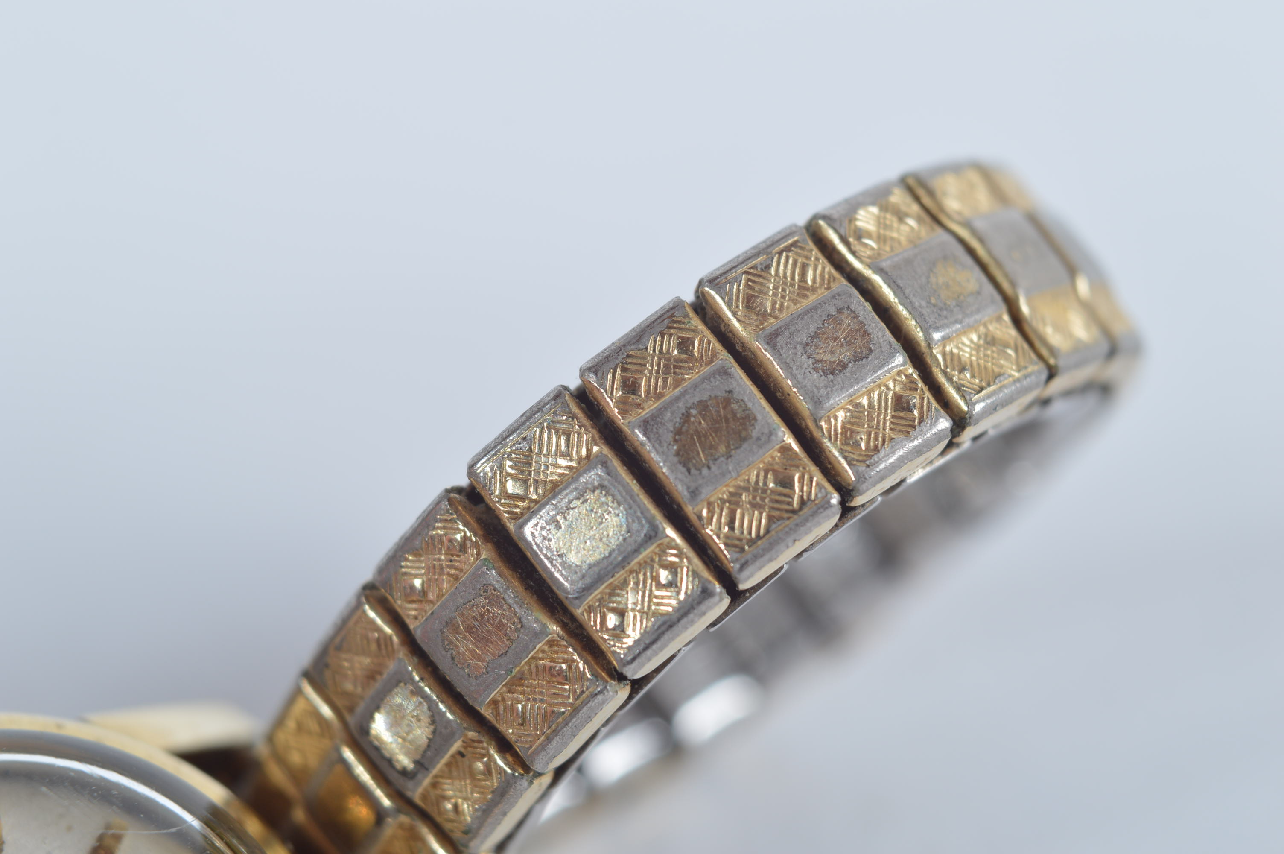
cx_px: 642
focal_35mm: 82
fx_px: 2940
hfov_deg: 24.6
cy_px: 427
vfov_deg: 16.5
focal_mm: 55
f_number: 10
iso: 100
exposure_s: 1/125
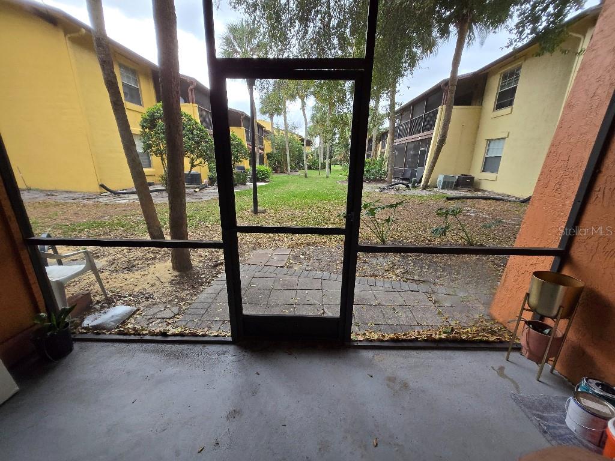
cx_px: 308
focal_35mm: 13
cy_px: 230
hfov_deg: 106.2
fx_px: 231
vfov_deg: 89.9
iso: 100
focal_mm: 1.7
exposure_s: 1/60
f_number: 2.2
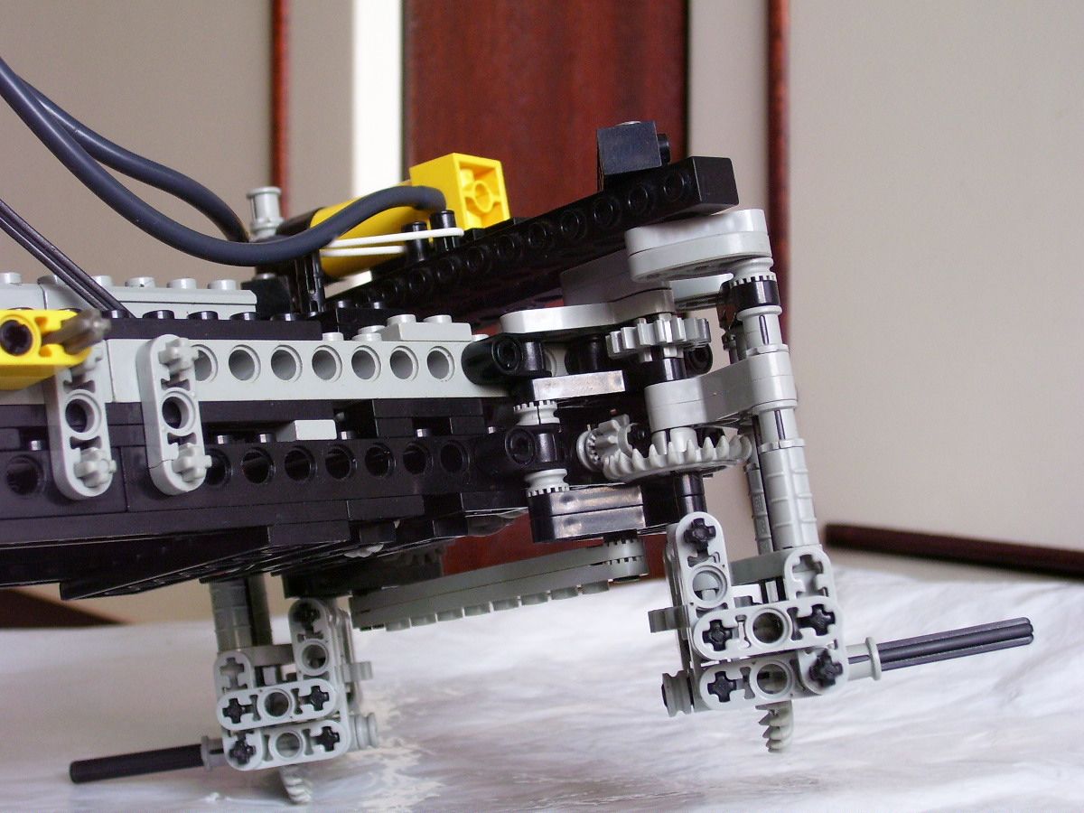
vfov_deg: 22.3
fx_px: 2067
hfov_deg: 29.4
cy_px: 406
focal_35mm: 66
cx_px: 542
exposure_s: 1/4
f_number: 3.6
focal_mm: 10.8
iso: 160
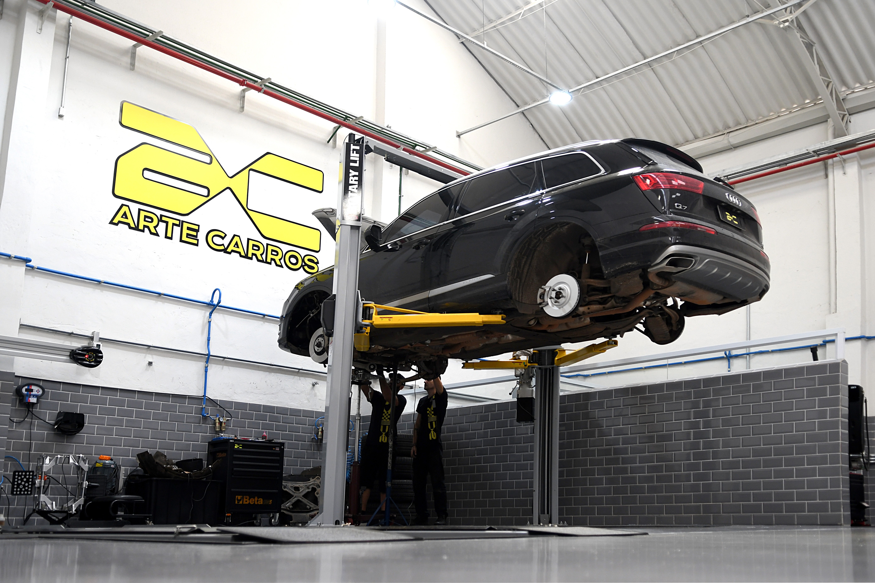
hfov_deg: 55.1
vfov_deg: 38.4
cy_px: 292
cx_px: 438
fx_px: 838
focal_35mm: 34
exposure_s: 1/250
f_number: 2.8
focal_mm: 23
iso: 400
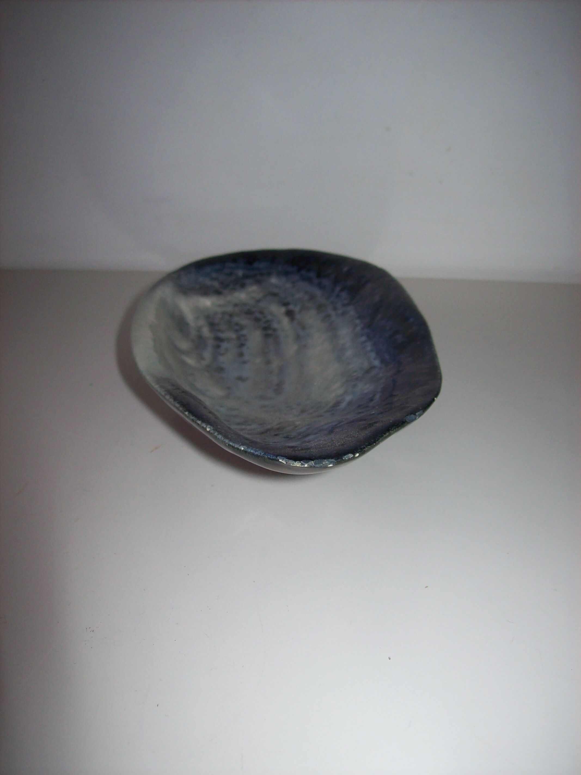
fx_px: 806
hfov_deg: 39.6
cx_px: 290
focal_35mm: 36
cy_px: 388
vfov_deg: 51.4
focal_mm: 6
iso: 80
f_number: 2.7
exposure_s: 1/64
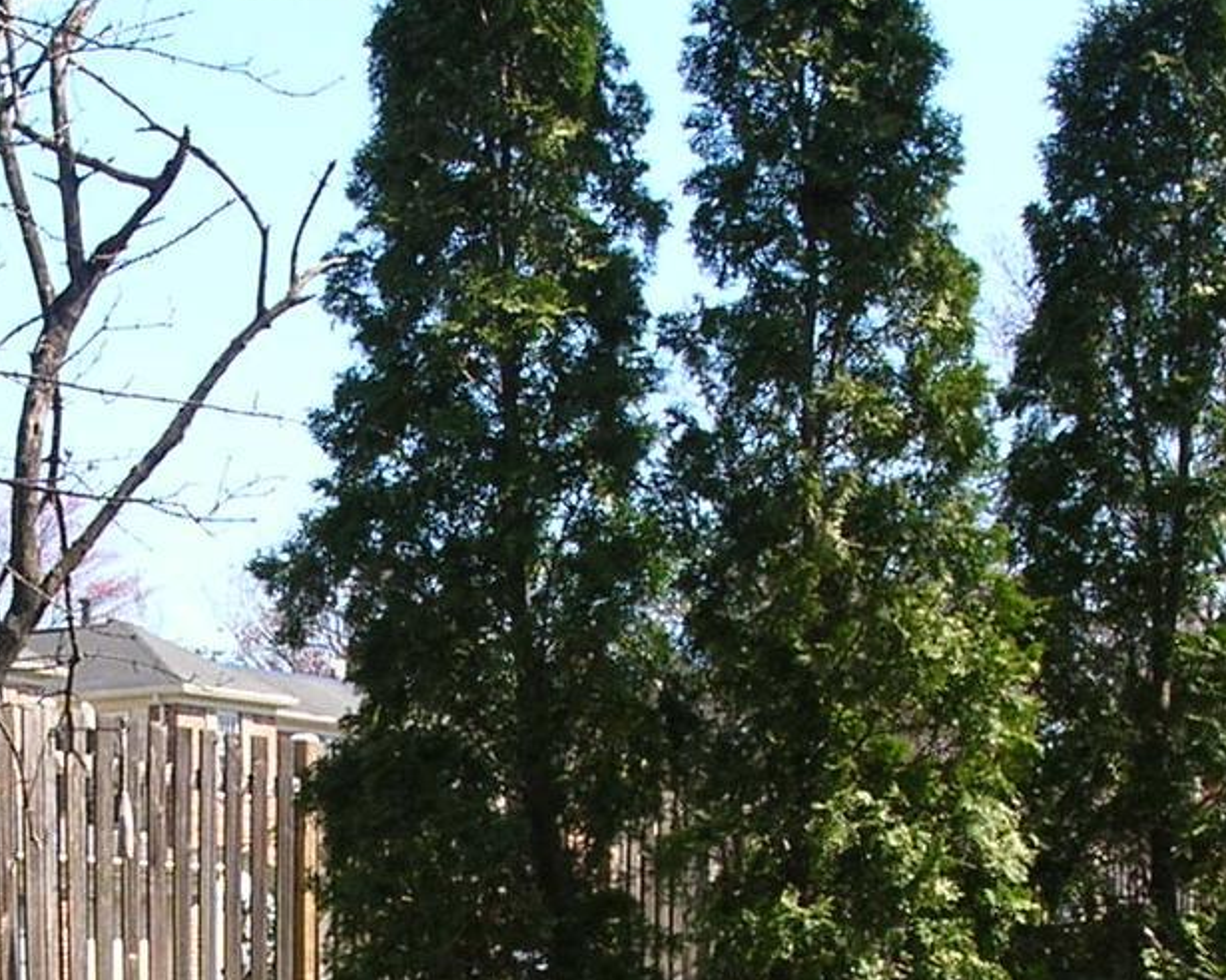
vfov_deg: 13.0
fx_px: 4245
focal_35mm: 117
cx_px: 405
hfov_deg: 16.4
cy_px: 1016
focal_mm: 6
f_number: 3.7
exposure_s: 1/225
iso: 50
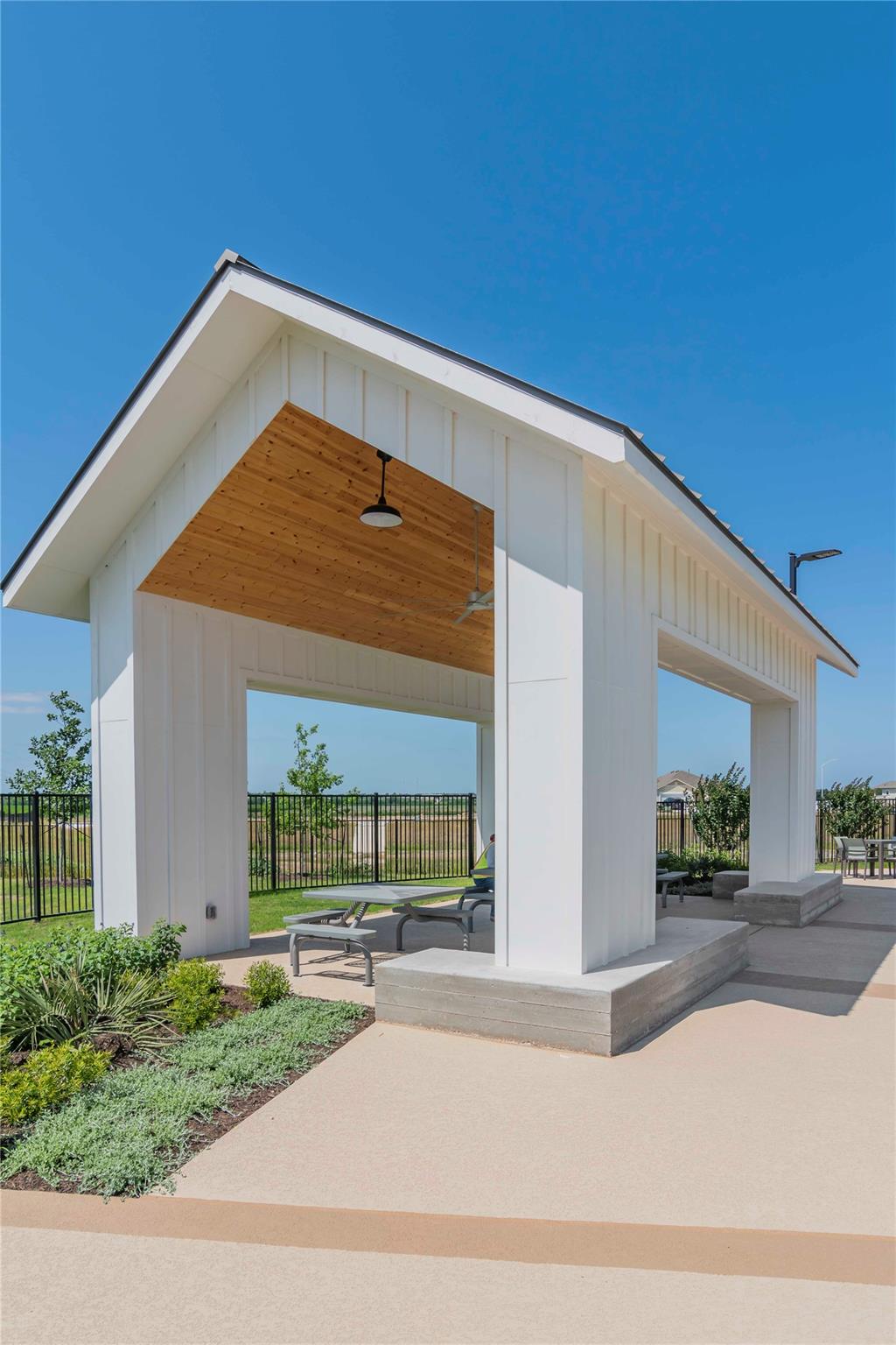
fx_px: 784
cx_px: 448
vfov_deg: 81.2
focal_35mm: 21
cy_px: 672
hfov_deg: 59.5
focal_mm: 14
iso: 100
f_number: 9
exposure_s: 1/320
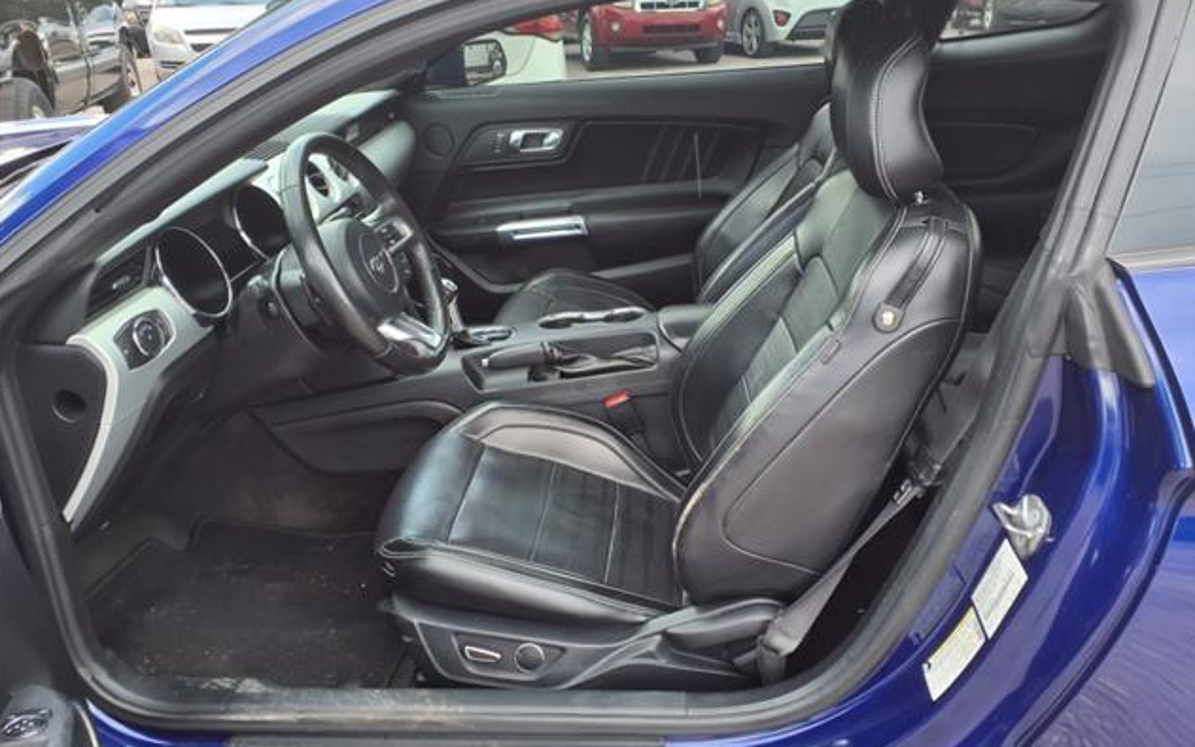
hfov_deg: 64.6
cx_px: 596
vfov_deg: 43.1
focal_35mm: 29
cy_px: 388
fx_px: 944
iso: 40
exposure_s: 1/120
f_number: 1.9
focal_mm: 3.58
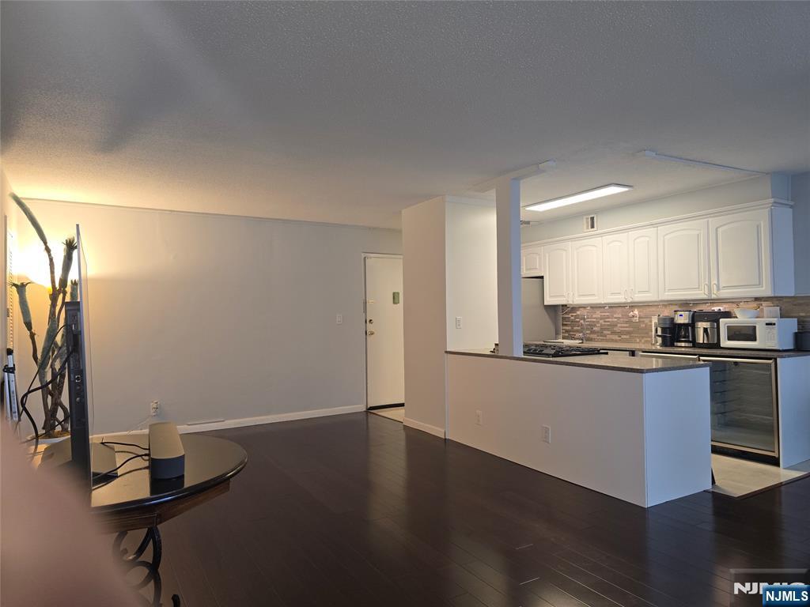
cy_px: 304
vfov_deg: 58.9
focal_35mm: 23
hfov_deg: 73.9
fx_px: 538
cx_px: 405
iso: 125
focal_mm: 6.3
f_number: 1.7
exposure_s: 1/120
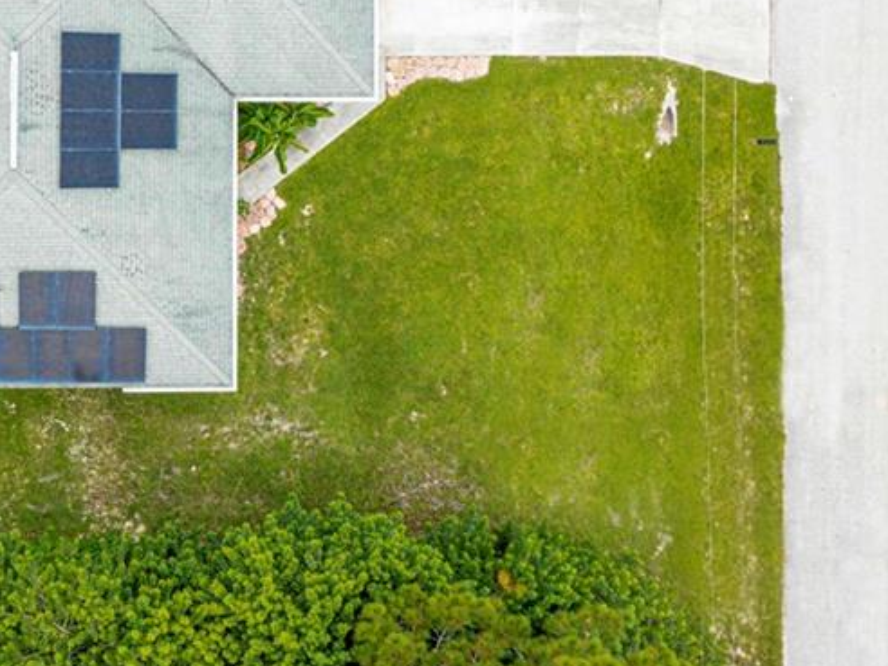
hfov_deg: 32.6
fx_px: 1437
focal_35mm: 56
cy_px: 107
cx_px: 85
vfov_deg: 25.5
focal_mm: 10.26
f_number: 3.2
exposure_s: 1/50
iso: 100
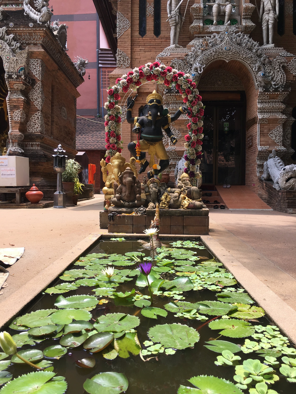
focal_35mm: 29
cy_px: 197
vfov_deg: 61.7
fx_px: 331
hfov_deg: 48.2
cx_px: 148
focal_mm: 4.15
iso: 25
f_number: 2.2
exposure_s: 1/458
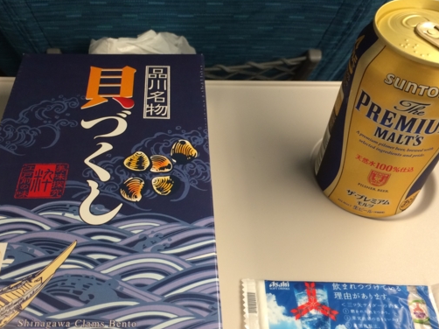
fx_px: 469
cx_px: 188
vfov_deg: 38.6
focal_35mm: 37
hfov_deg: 50.0
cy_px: 164
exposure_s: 1/30
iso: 125
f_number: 2.2
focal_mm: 4.15
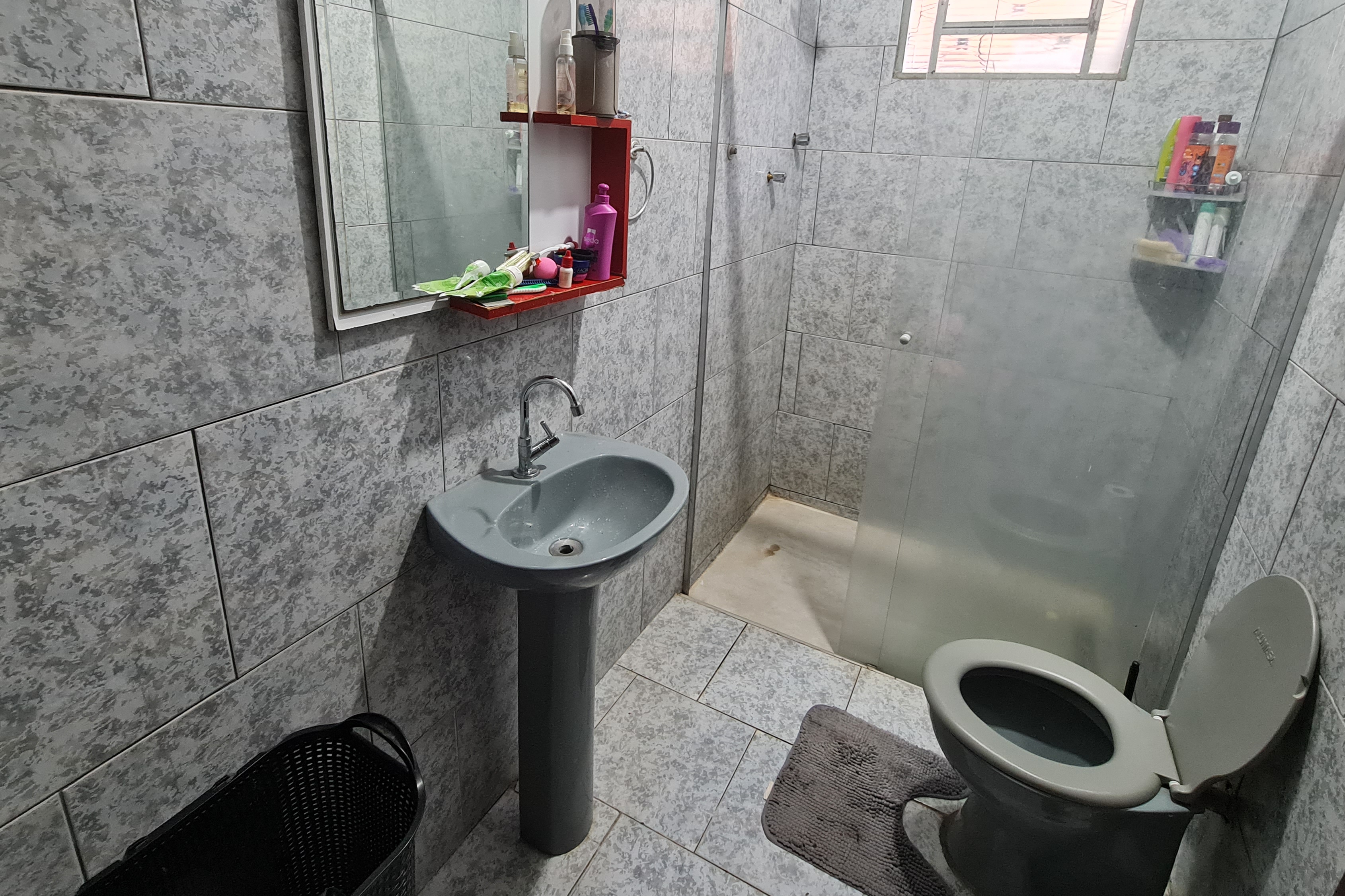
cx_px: 694
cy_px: 352
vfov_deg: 72.8
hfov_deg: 96.7
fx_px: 598
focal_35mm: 16
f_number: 2.2
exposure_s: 1/30
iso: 320
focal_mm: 2.2
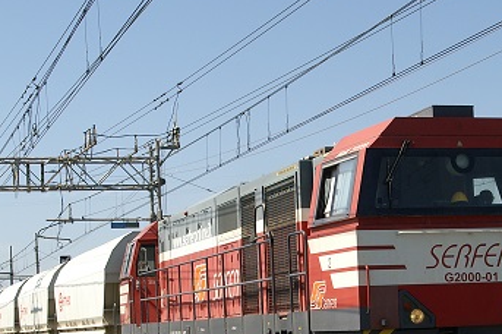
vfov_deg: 14.7
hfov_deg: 22.1
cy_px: 280
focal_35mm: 92
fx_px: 1282
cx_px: 293
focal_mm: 28
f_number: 8
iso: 200
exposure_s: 1/500
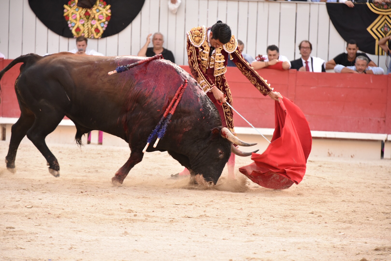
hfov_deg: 10.3
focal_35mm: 200
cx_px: 196
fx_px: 2172
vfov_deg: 6.9
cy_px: 130
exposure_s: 1/640
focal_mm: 200
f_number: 5.6
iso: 1800
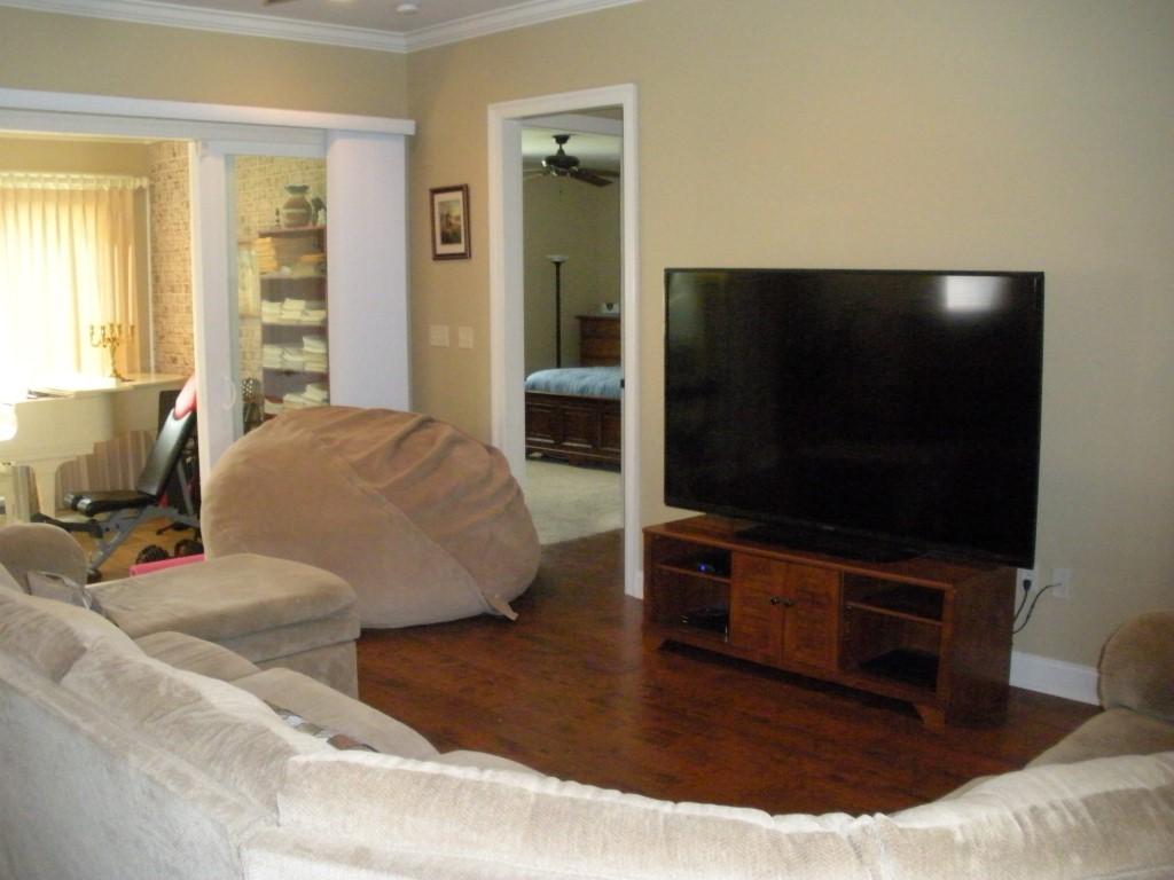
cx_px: 587
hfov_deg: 51.4
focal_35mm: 36
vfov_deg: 39.7
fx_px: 1221
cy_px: 440
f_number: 3.5
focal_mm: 6.3
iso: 800
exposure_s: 1/60
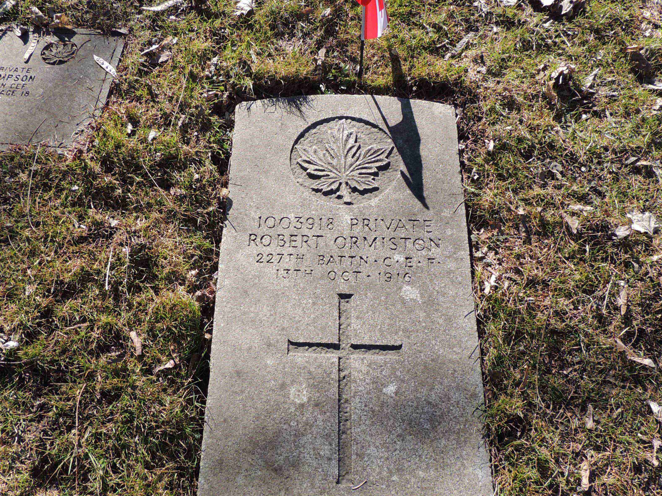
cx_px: 272
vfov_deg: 40.7
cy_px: 257
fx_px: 669
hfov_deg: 52.3
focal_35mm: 35
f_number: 3
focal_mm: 4.3
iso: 100
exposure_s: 1/500
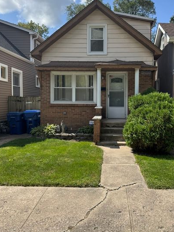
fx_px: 201
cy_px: 107
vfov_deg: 59.9
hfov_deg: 46.5
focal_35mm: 30
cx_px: 104
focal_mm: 6.76
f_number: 1.78
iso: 80
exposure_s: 1/3597
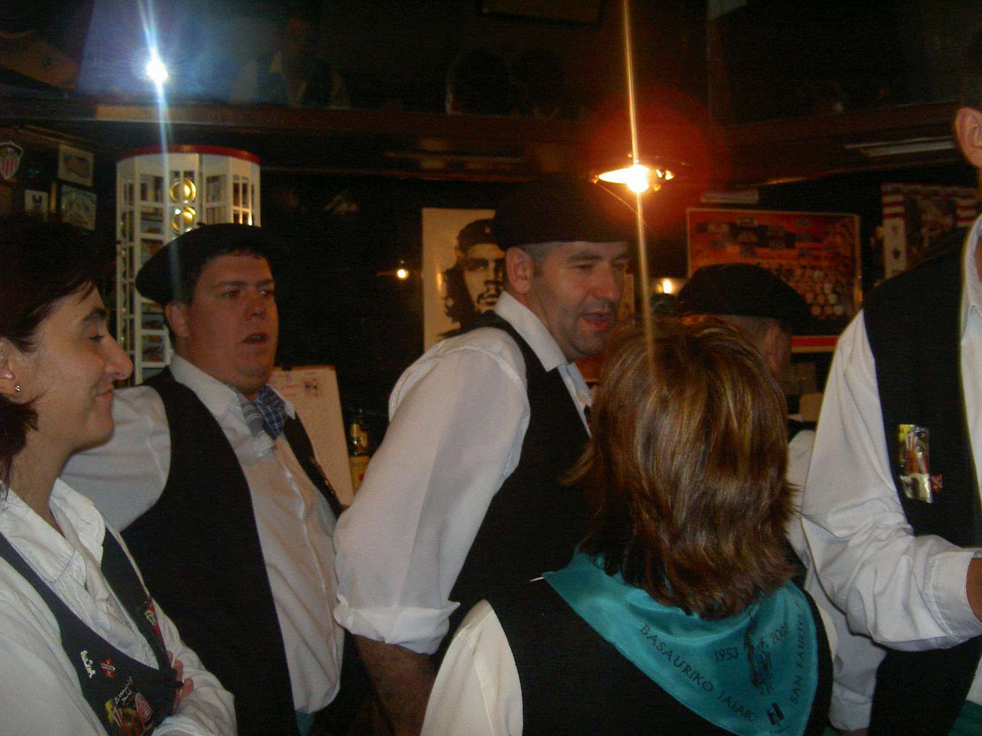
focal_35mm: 39
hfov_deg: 47.9
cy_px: 368
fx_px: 1106
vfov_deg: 36.8
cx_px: 491
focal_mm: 8
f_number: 2.8
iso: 100
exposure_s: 1/59.5
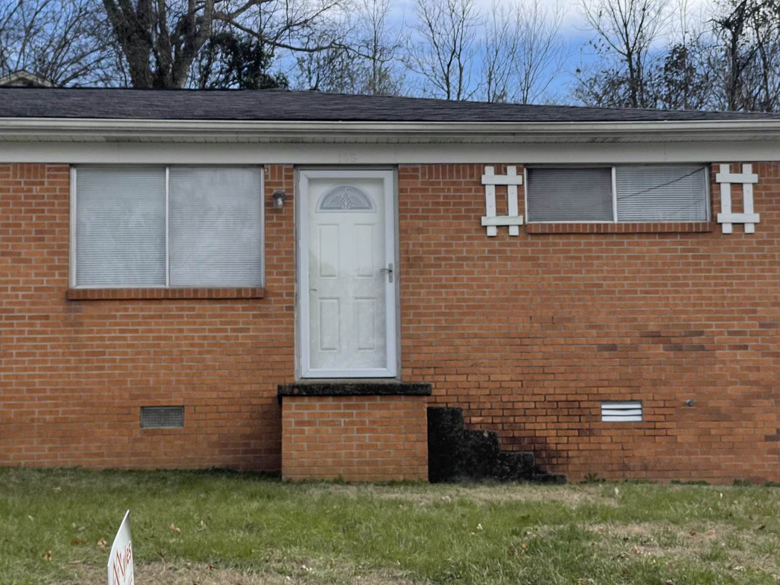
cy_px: 292
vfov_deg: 22.9
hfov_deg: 30.3
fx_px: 1442
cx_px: 390
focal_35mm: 64
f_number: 2.2
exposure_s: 1/3125
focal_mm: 7.5
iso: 20
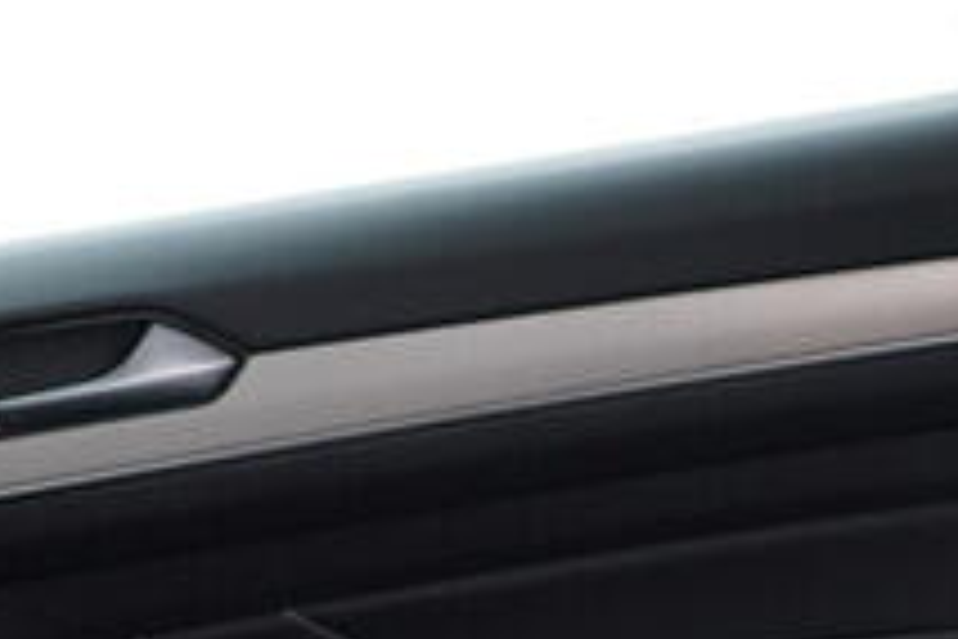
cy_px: 965
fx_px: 4603
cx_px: 980
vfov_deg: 7.8
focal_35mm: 173
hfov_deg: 11.7
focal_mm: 24
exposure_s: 1/40
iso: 160
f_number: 2.8
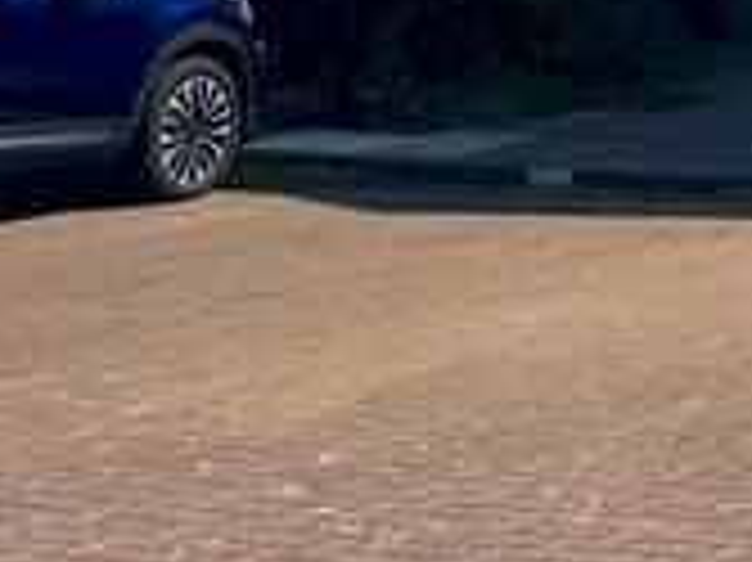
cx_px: 1211
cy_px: -578
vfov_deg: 12.0
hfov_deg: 16.1
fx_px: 2366
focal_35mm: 109
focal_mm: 4.25
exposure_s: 1/6061
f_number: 1.8
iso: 32
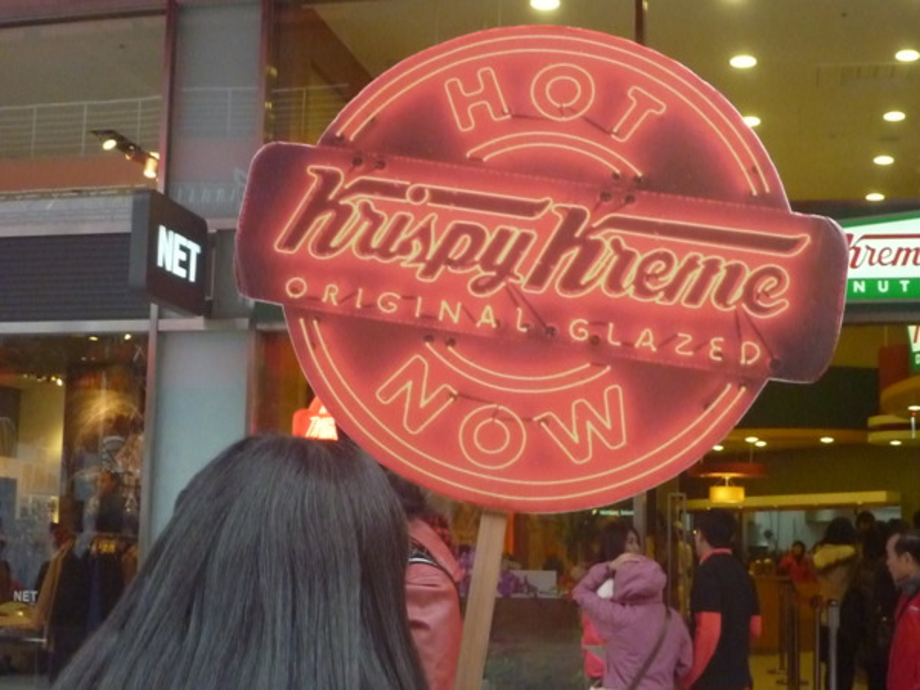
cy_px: 345
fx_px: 1462
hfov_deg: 34.9
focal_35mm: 55
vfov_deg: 26.6
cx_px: 460
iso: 1600
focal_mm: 9.8
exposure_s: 1/250
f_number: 4.9
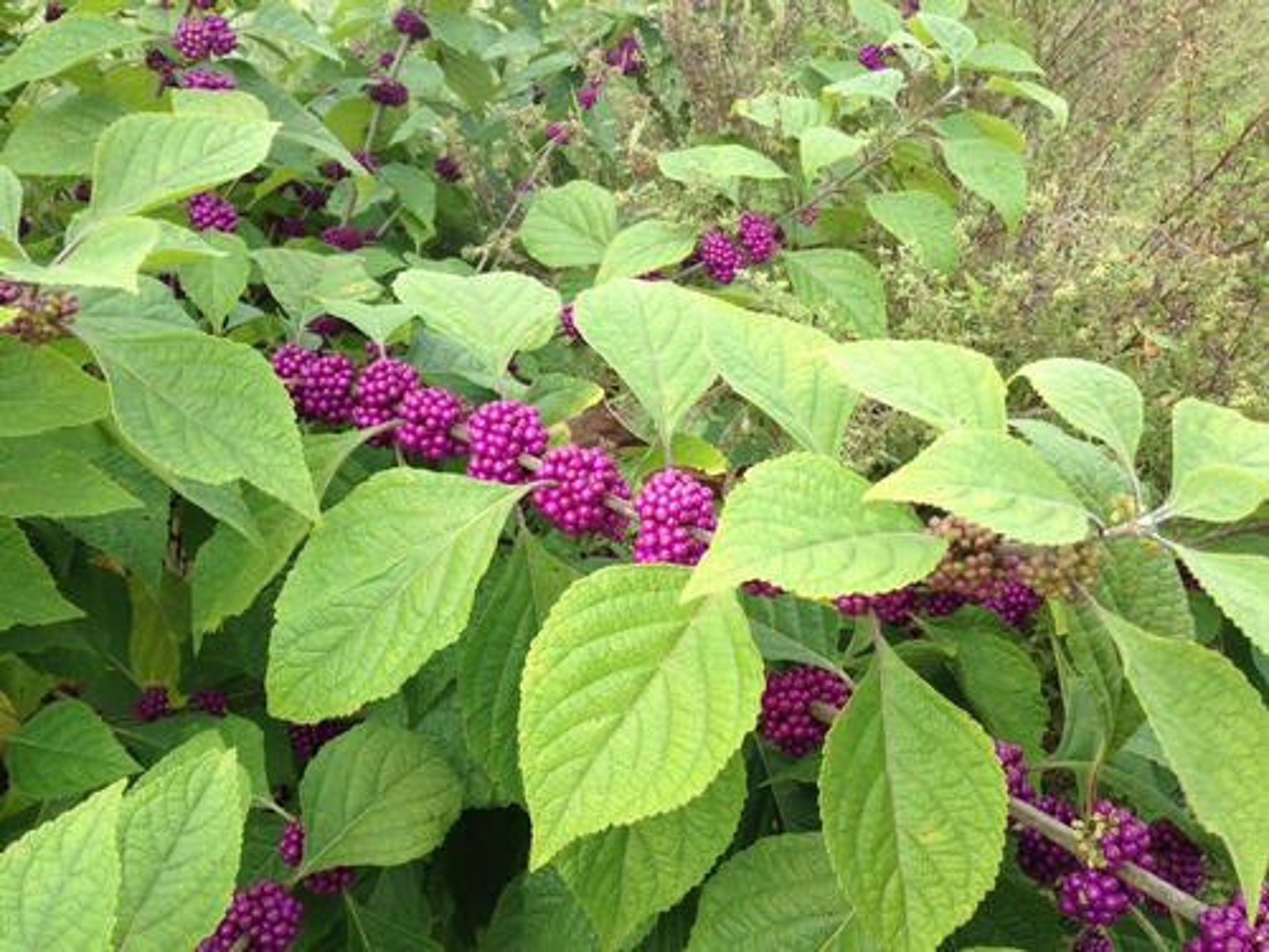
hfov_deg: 52.6
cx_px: 634
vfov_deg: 40.7
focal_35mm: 35
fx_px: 1283
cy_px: 476
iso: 50
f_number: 2.4
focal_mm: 4.28
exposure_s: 1/351
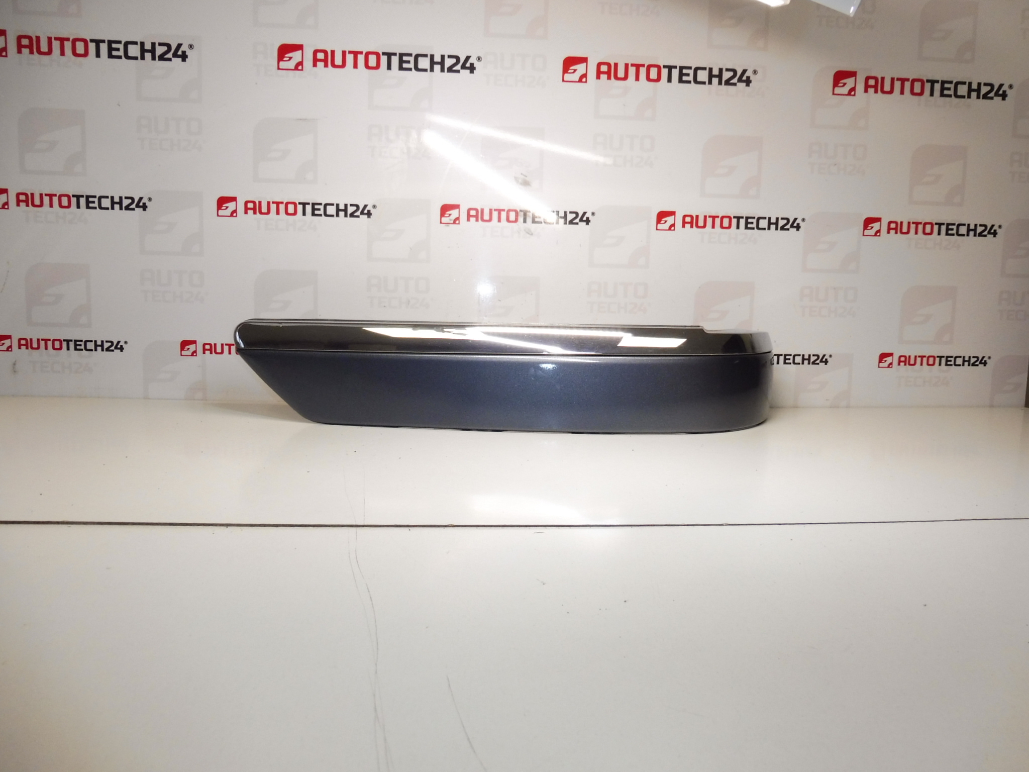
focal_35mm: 24
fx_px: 713
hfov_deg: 71.6
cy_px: 386
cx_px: 514
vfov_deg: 56.8
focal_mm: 4.3
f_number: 3.5
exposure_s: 1/125
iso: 200
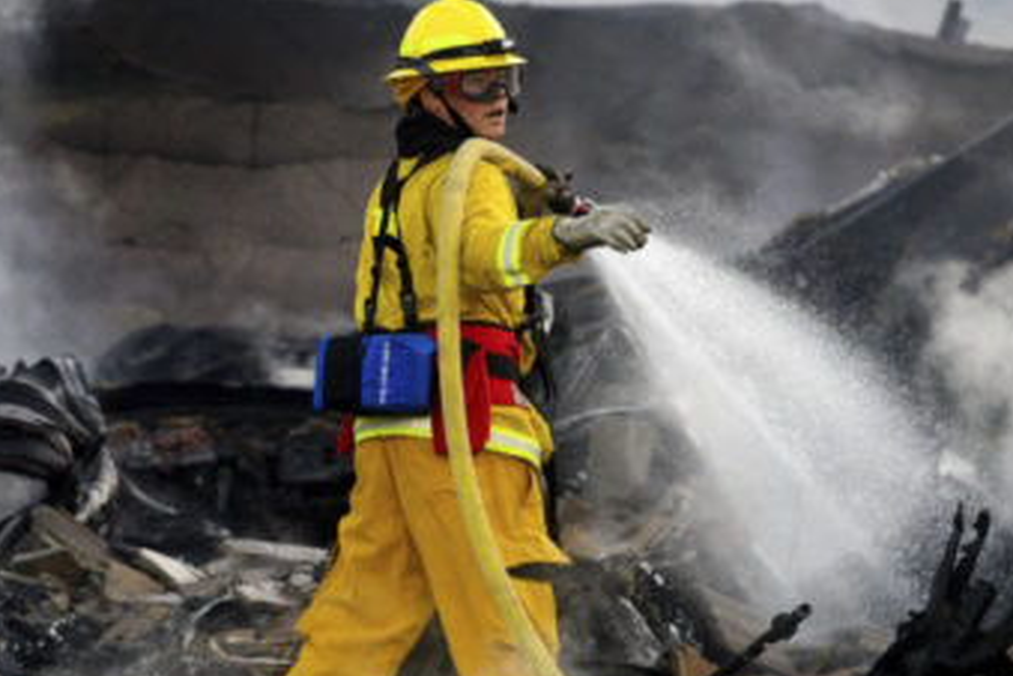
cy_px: 419
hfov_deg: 5.9
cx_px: 457
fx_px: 9820
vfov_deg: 3.9
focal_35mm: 349
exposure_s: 1/2000
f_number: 3.3
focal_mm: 185
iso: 2200
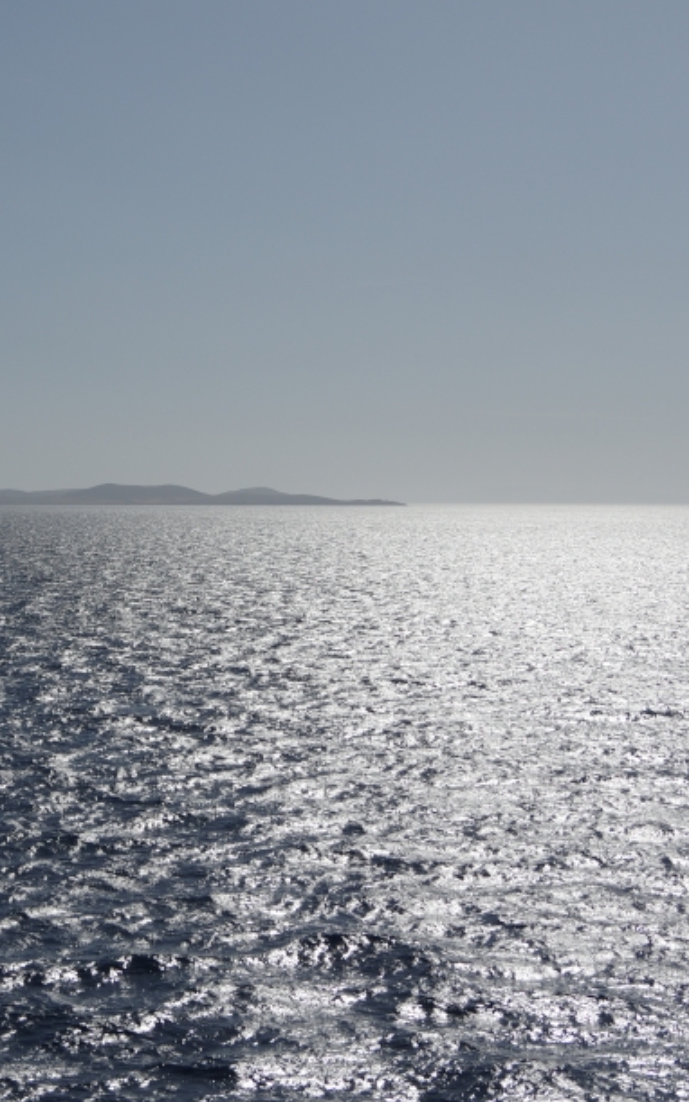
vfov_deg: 31.5
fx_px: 1952
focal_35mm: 65
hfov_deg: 19.7
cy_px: 507
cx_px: 75
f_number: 7.1
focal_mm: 24
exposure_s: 1/2000
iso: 100
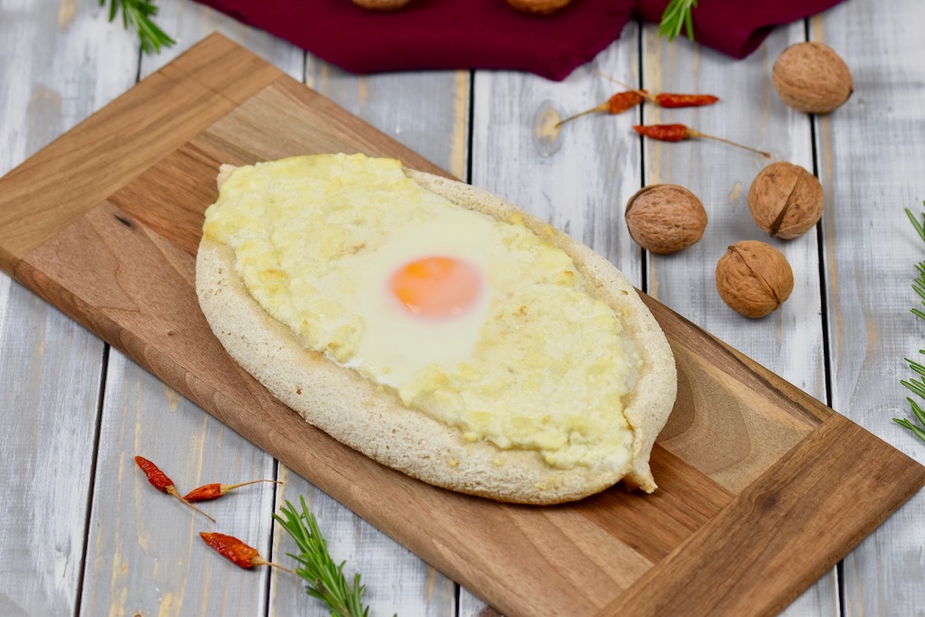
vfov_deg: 8.7
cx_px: 462
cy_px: 308
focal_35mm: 158
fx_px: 4047
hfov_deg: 13.0
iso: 400
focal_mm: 105
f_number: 6.3
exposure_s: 1/125
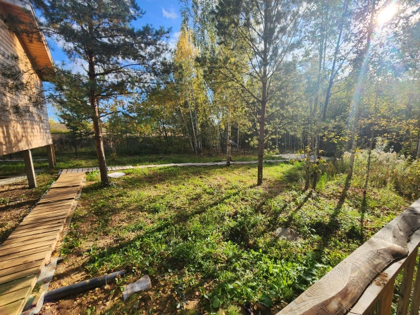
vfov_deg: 89.9
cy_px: 158
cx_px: 210
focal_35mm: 13
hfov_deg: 106.2
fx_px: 158
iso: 50
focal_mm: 2.2
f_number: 2.2
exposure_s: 1/963
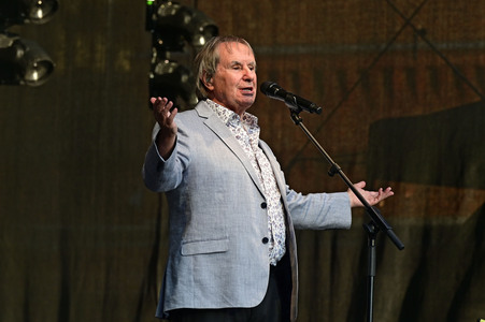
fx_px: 2692
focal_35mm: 200
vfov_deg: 6.9
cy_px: 161
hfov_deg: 10.3
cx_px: 242
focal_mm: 200
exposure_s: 1/400
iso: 320
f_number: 6.3
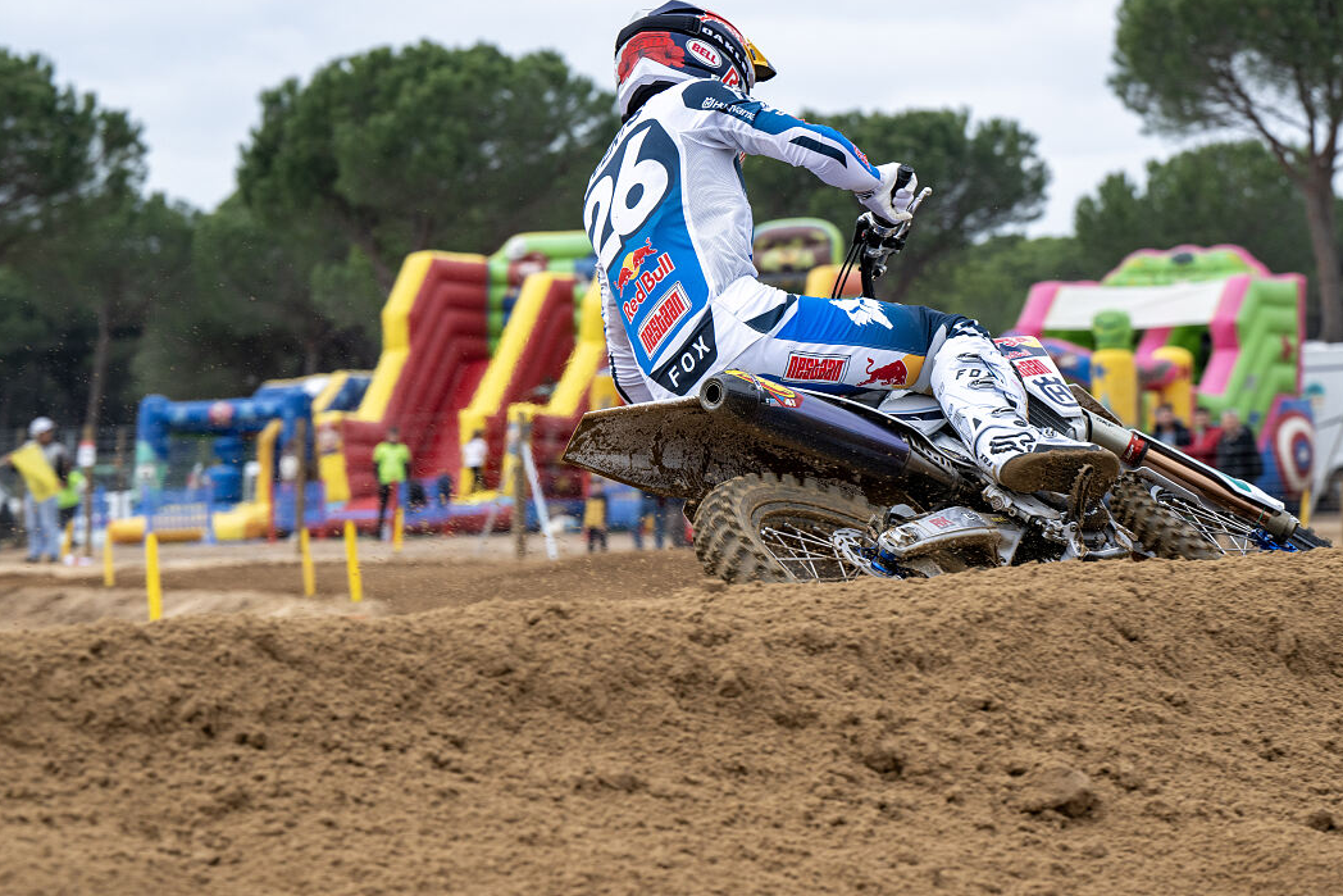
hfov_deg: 15.8
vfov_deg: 10.6
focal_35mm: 130
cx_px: 779
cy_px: 482
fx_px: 4850
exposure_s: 1/1250
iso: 400
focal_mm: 110
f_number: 5.6
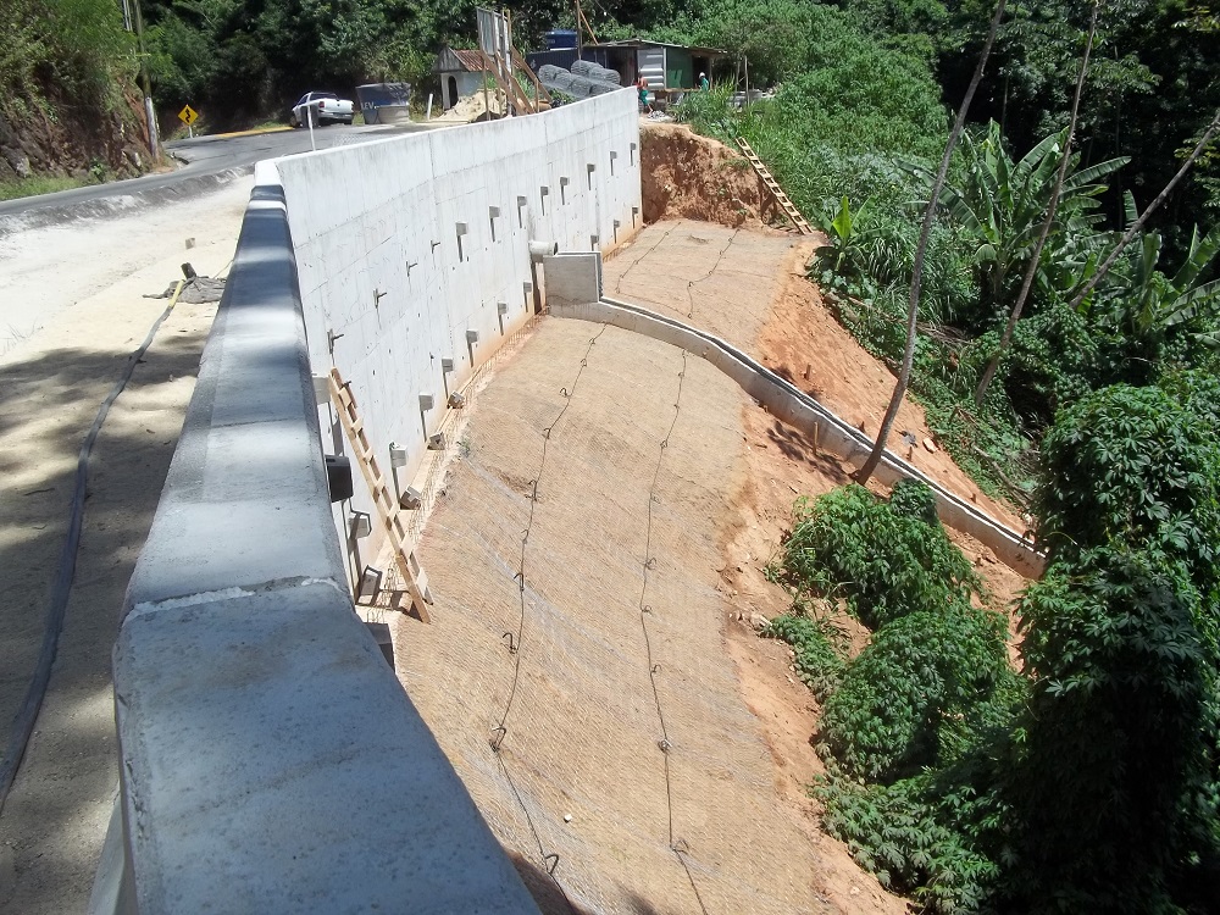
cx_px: 610
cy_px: 458
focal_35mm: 32
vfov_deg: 44.2
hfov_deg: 56.8
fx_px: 1128
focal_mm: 5.7
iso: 64
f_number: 8.8
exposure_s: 1/100
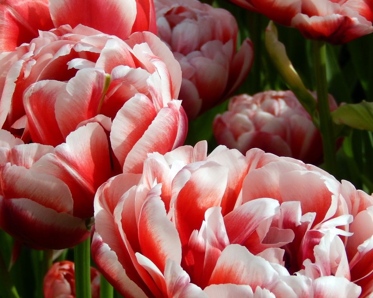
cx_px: 159
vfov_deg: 6.8
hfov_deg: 8.5
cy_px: 200
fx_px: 2506
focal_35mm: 227
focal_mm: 25.3
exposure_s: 1/250
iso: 125
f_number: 4.9
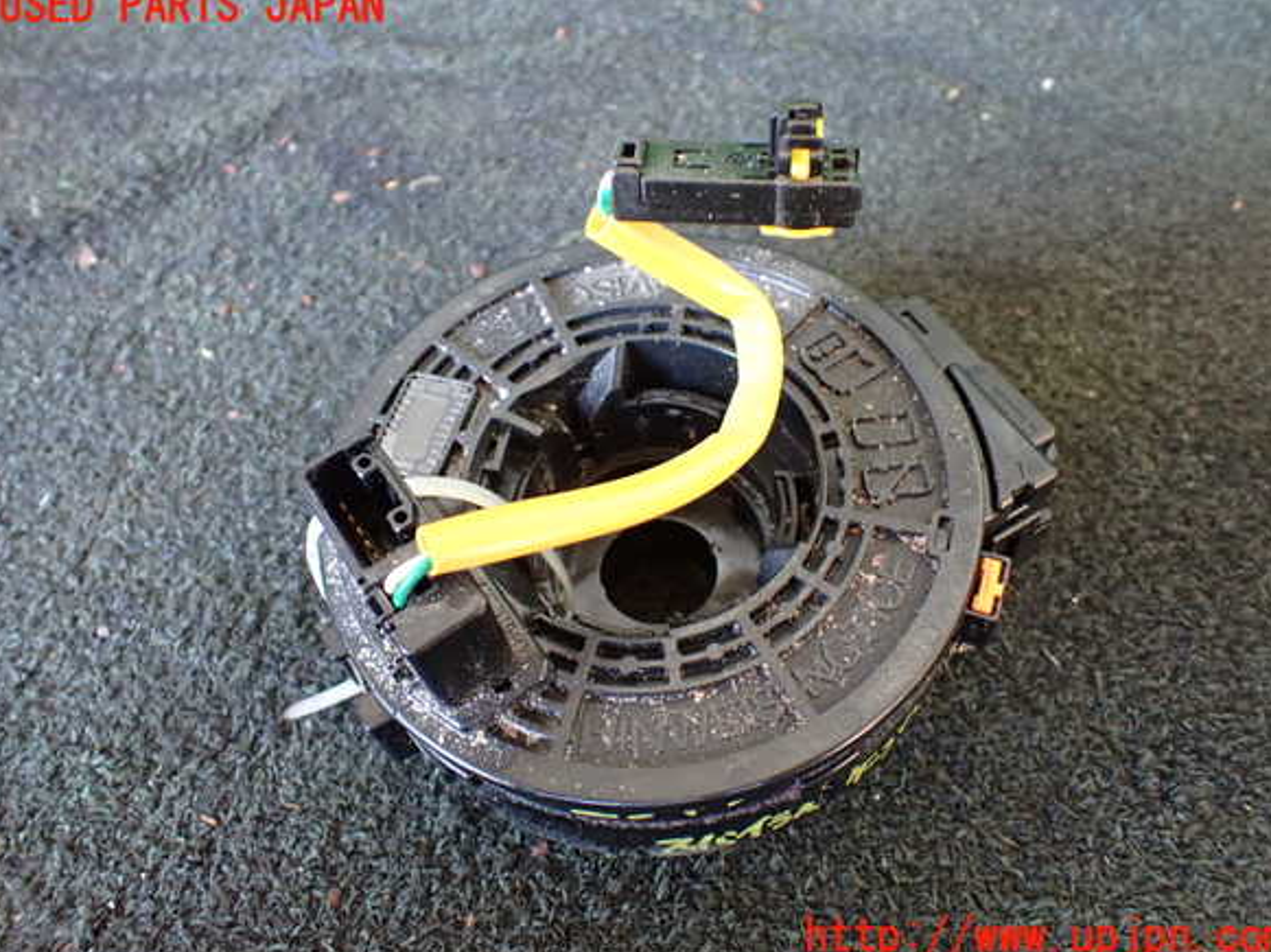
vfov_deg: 45.4
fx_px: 1138
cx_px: 643
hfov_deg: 58.4
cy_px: 473
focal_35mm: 31
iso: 800
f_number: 2.3
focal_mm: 5.4
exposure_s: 1/30
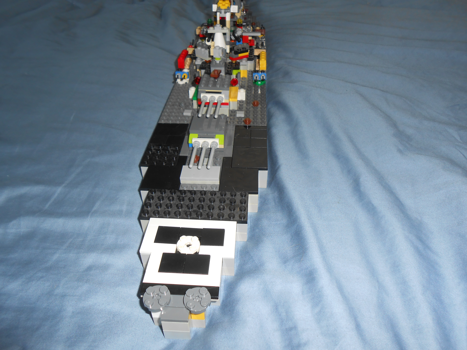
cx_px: 234
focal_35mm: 26
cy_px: 175
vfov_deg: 53.1
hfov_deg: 67.3
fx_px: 351
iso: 80
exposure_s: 1/25
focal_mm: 4.6
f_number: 3.5
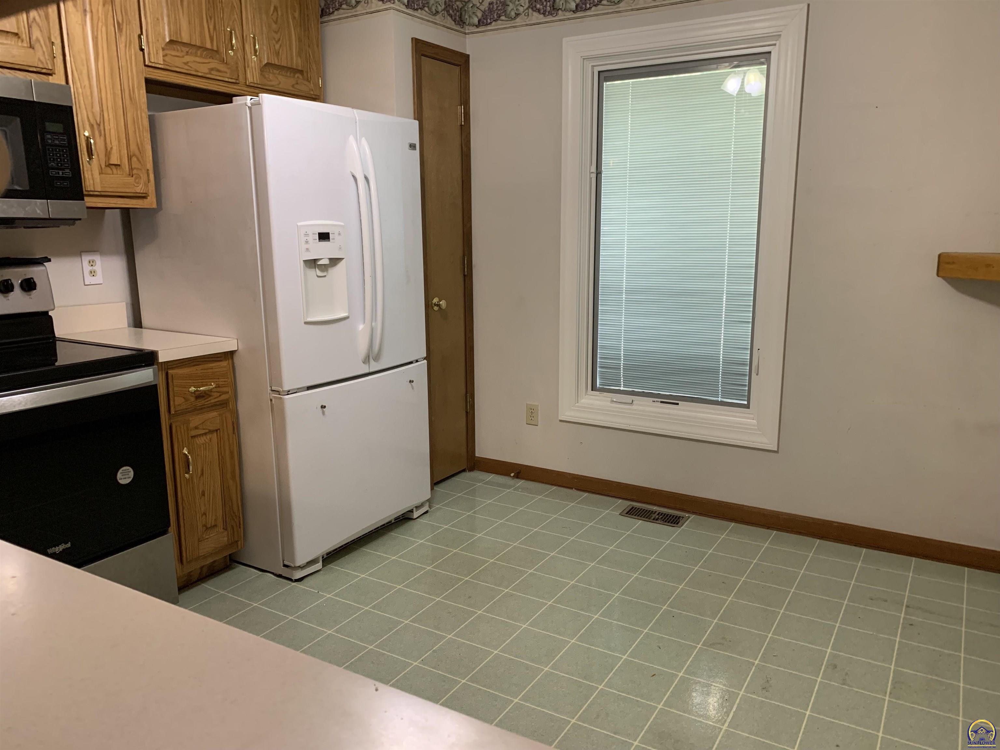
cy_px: 375
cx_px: 500
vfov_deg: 53.1
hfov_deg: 67.3
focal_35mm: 26
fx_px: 751
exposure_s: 1/60
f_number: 1.8
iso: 200
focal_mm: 4.25
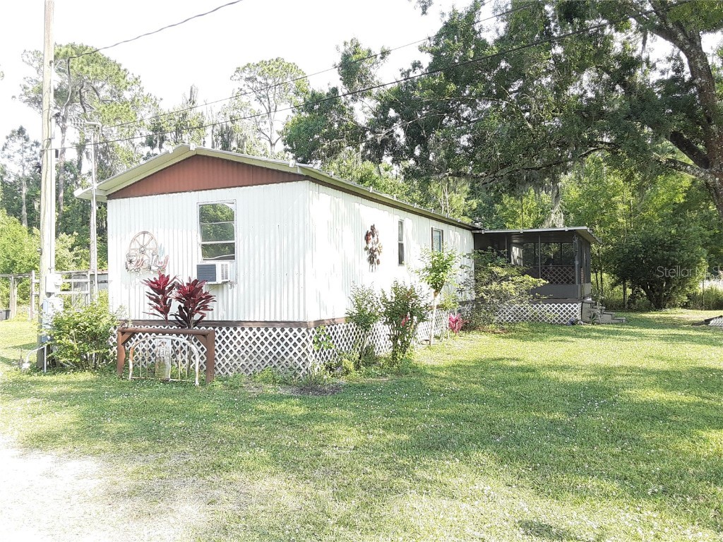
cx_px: 362
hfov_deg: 65.3
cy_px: 271
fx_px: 564
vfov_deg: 51.4
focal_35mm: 27
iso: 40
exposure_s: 1/271
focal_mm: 2.91
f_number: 1.9
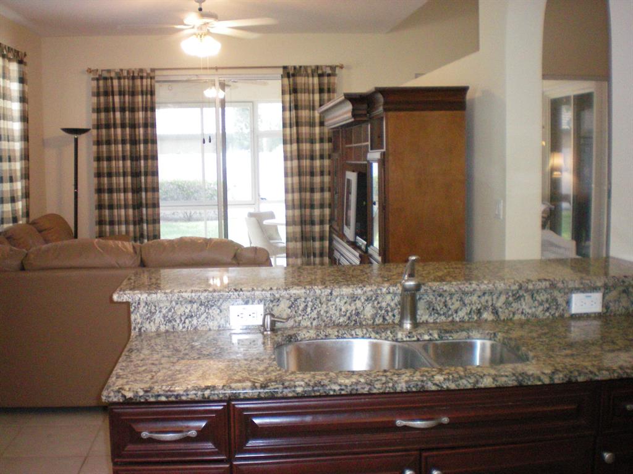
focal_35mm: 38
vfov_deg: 37.7
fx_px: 695
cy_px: 237
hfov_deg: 49.0
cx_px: 316
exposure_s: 1/60
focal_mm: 6.3
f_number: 3.1
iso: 400
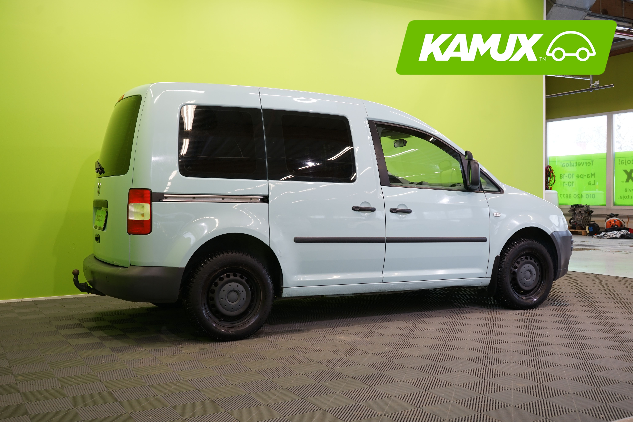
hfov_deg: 51.9
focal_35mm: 37
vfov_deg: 35.9
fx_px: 651
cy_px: 211
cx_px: 316
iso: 400
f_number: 5
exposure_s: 1/30
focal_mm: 37
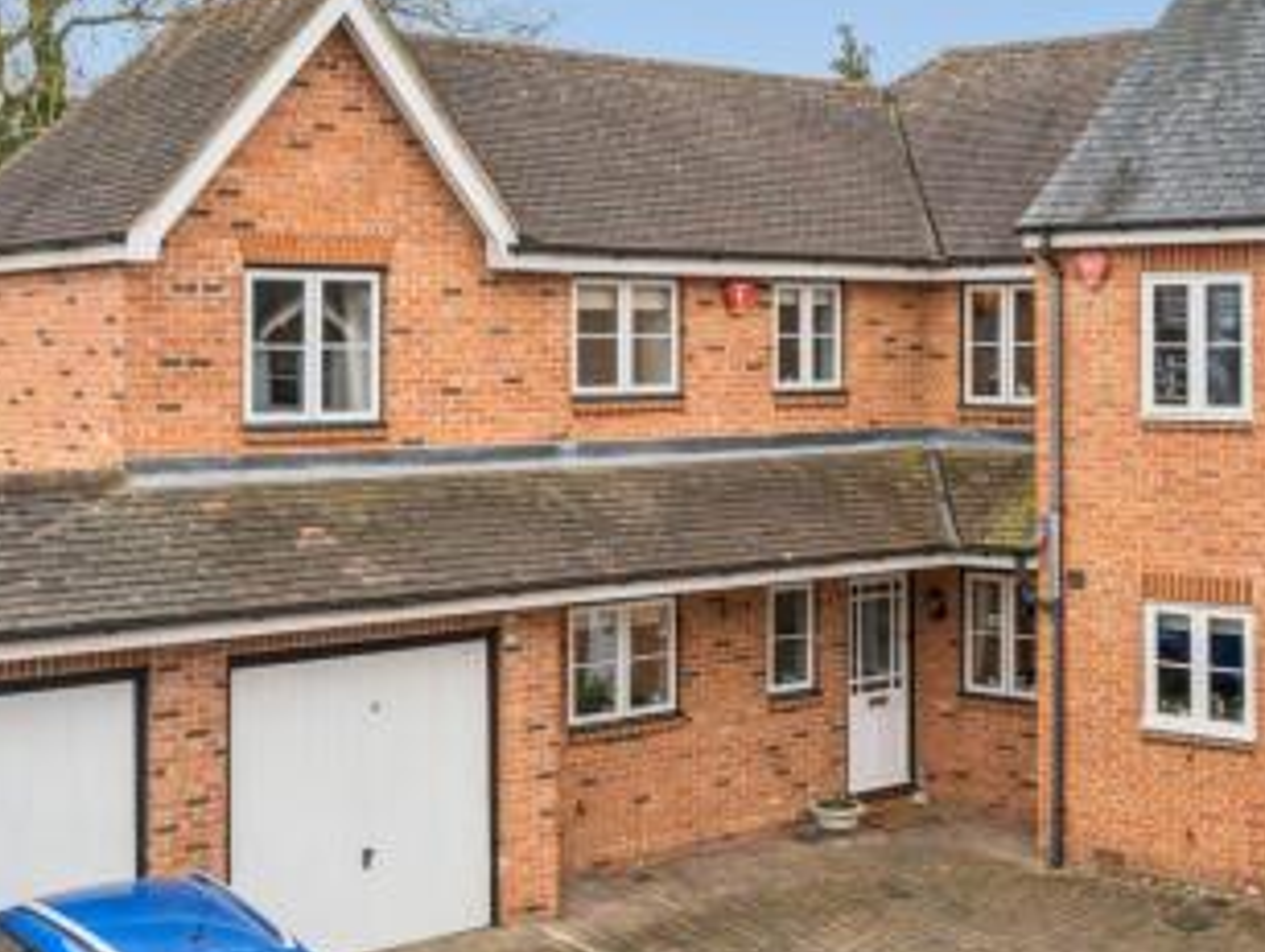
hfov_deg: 36.8
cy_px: 464
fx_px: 1903
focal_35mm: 52
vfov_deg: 28.1
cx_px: 616
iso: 320
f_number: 8
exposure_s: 1/200
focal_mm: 35
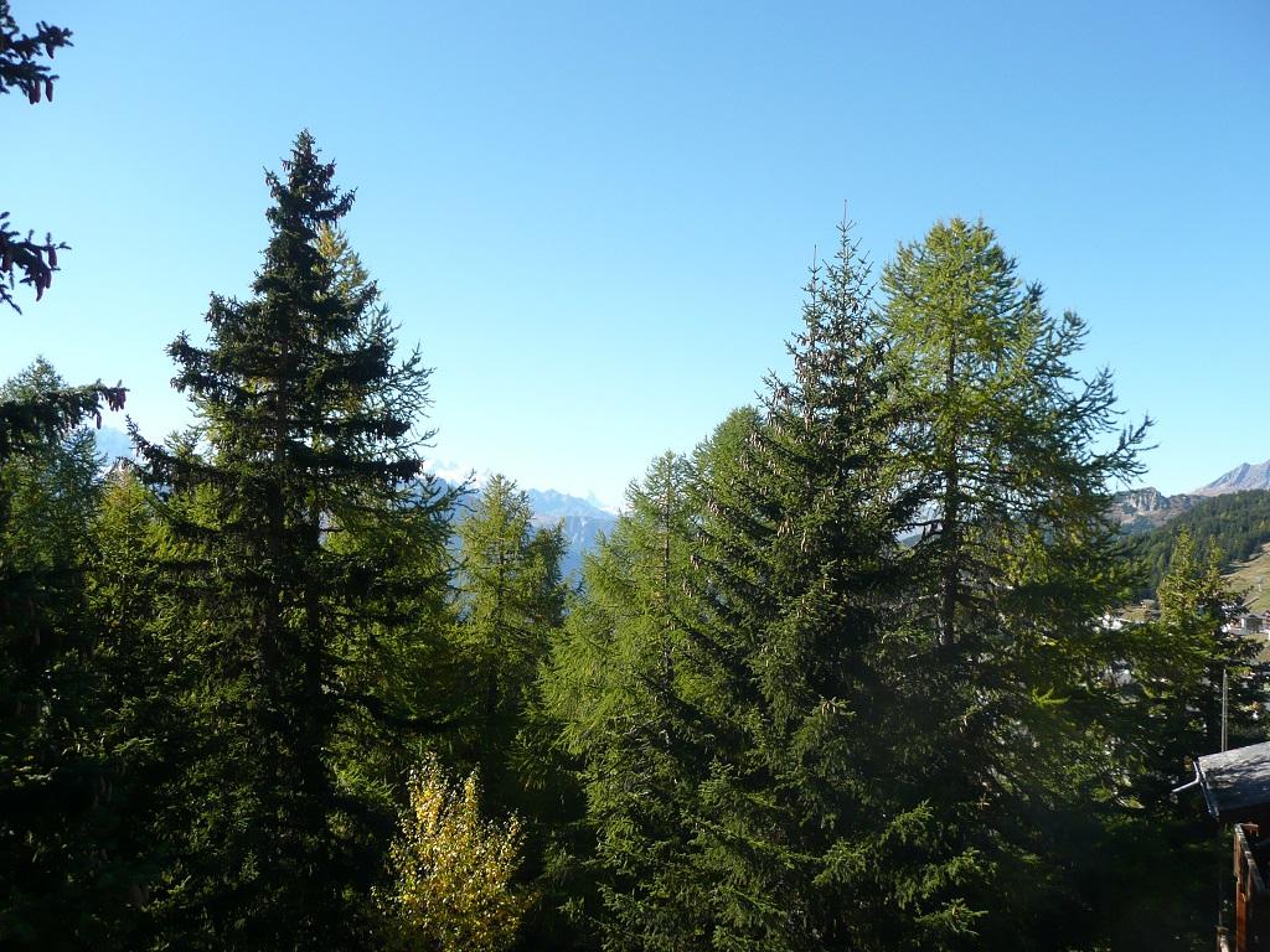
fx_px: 1101
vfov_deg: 46.8
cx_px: 635
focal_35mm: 30
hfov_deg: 60.0
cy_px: 476
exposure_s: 1/400
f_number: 3.4
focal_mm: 4.9
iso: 100
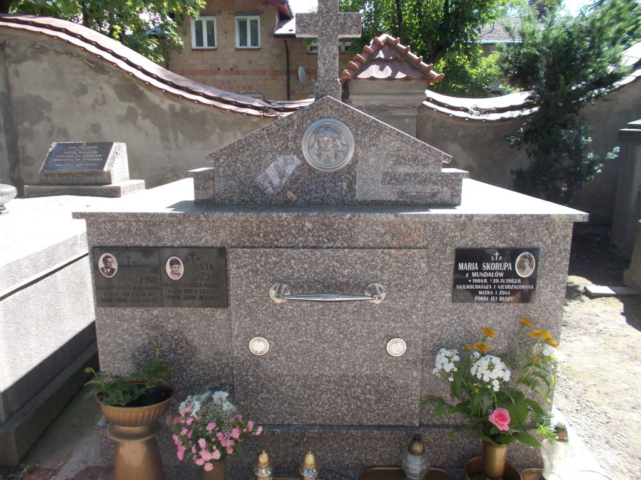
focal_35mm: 26
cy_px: 240
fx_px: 481
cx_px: 320
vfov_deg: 53.1
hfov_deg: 67.3
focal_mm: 4.6
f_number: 3.2
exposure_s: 1/160
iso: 80
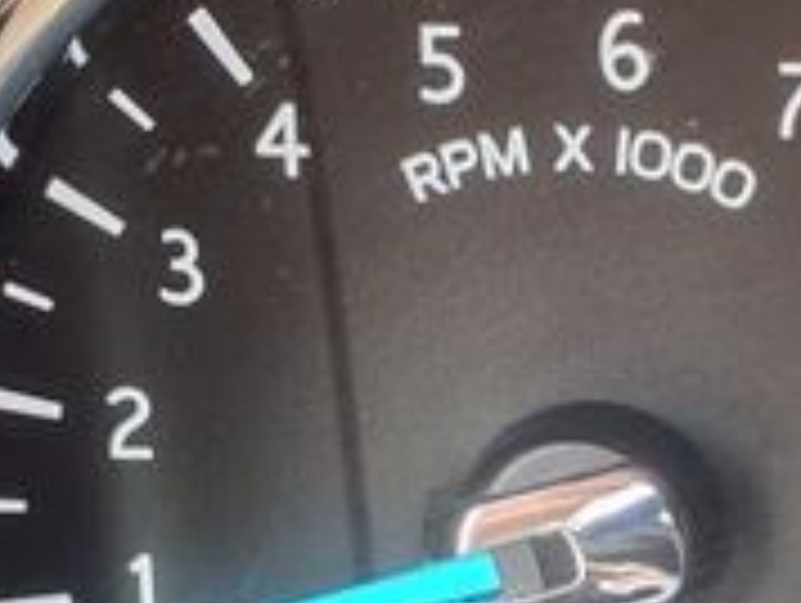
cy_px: 693
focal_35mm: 97
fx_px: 2248
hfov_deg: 19.4
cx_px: 882
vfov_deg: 14.8
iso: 125
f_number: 1.9
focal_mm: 3.58
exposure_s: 1/40
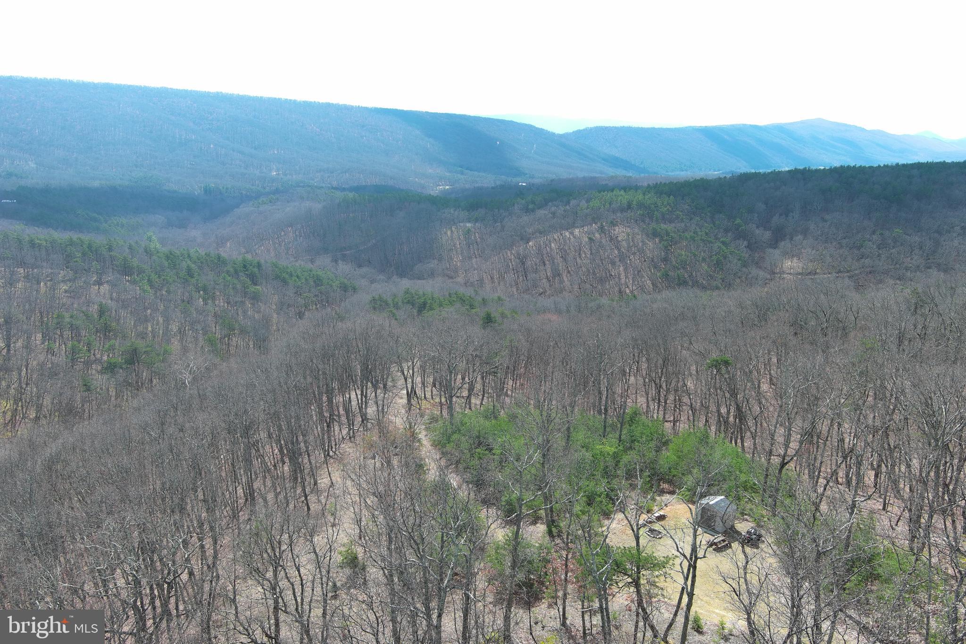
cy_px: 322
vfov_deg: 45.0
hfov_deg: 63.7
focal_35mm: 29
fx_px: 778
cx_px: 483
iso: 100
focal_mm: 10.57
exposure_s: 1/501
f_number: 2.8
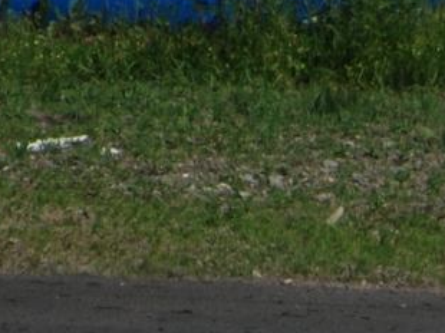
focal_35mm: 2687
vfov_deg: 0.6
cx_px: 835
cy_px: 830
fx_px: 34516
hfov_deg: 0.7
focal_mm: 300
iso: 100
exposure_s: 1/1000
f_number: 5.6
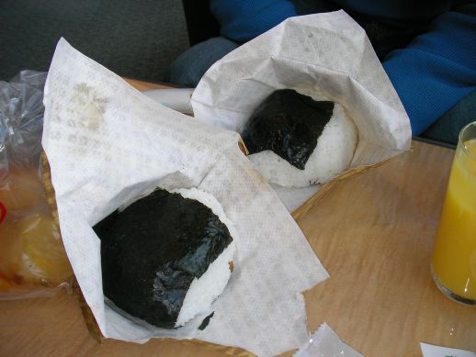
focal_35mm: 38
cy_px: 178
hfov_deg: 49.0
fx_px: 523
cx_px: 238
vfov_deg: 37.7
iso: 50
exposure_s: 1/68
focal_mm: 6.3
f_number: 3.5
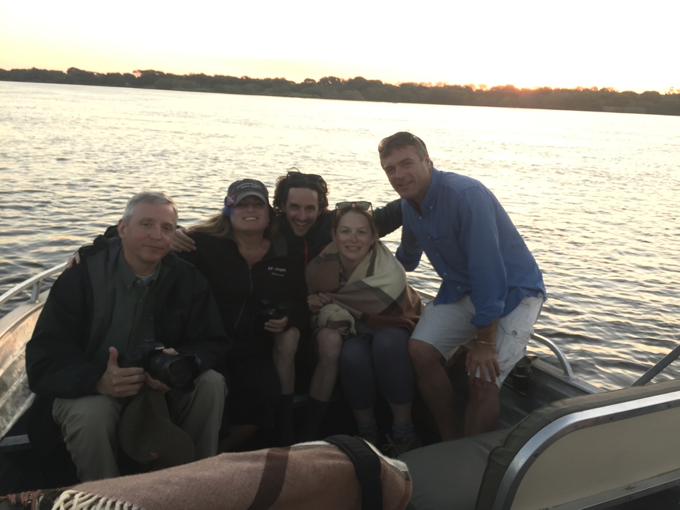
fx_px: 570
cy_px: 255
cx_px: 340
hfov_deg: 61.7
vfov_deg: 48.2
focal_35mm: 29
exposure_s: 1/33
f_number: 2.2
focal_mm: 4.15
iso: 40
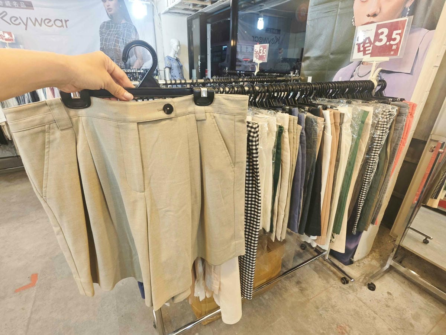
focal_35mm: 17
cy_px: 168
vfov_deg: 74.7
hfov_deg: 91.0
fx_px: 219
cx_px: 223
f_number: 1.8
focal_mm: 2.03
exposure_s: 1/60
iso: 125
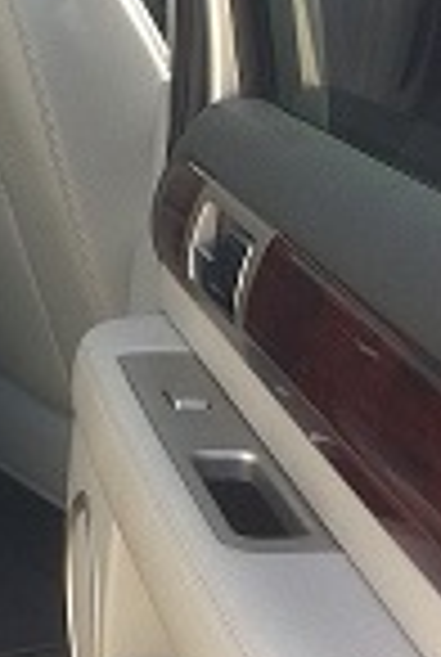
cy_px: 45
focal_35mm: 103
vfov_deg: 19.4
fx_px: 1884
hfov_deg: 12.8
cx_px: -191
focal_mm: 3.85
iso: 80
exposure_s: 1/155
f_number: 2.8
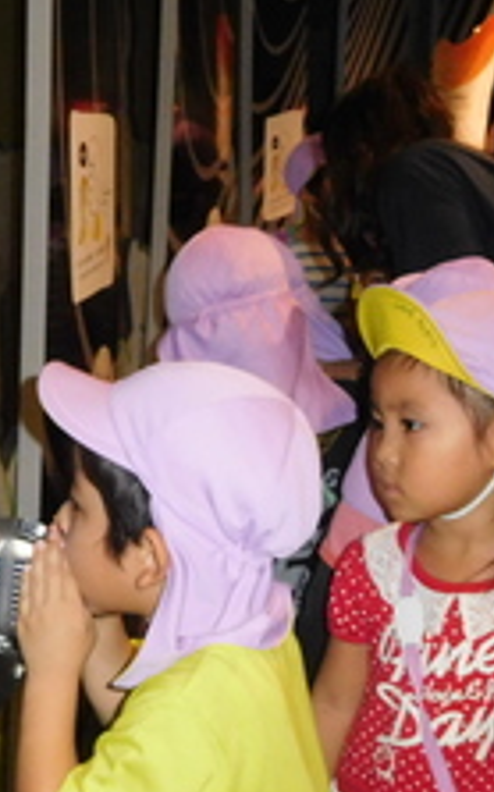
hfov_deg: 22.6
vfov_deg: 35.3
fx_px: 1230
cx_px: 153
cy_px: 536
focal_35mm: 57
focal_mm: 4.5
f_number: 6.8
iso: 800
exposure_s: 1/30
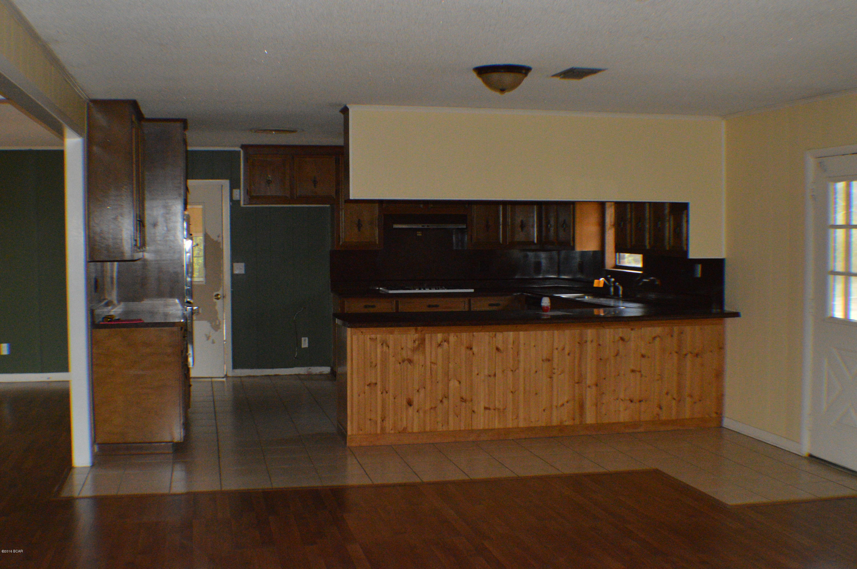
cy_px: 284
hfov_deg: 38.9
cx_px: 428
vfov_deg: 26.4
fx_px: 1213
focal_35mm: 51
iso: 3200
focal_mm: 34
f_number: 5
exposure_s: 1/60
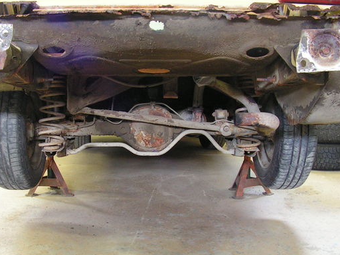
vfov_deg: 32.1
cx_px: 140
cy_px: 143
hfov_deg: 41.9
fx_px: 442
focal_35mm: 45
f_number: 3.2
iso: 200
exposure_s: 1/6
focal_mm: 6
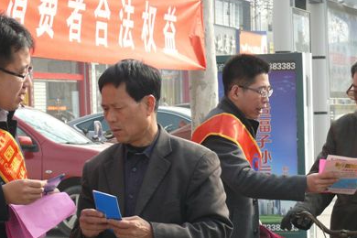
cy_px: 156
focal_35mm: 140
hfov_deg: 14.7
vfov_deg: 9.8
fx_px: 1388
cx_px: 172
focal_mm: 17.4
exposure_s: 1/250
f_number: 4
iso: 100
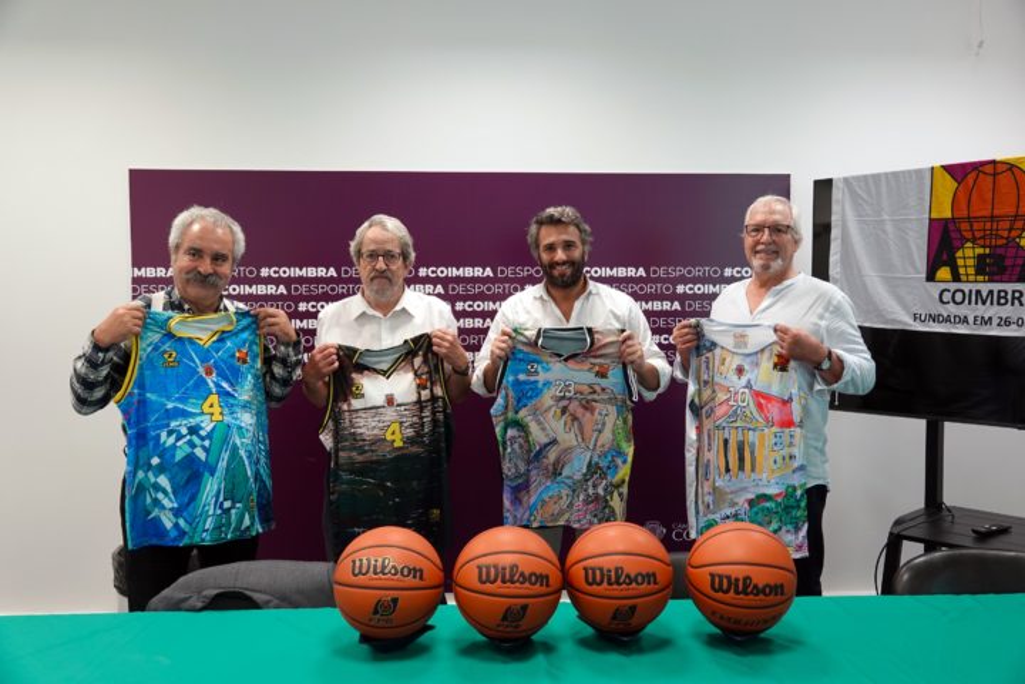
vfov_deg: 42.3
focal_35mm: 31
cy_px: 342
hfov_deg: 60.3
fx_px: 883
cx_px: 512
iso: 320
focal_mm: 11.51
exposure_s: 1/40
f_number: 2.8
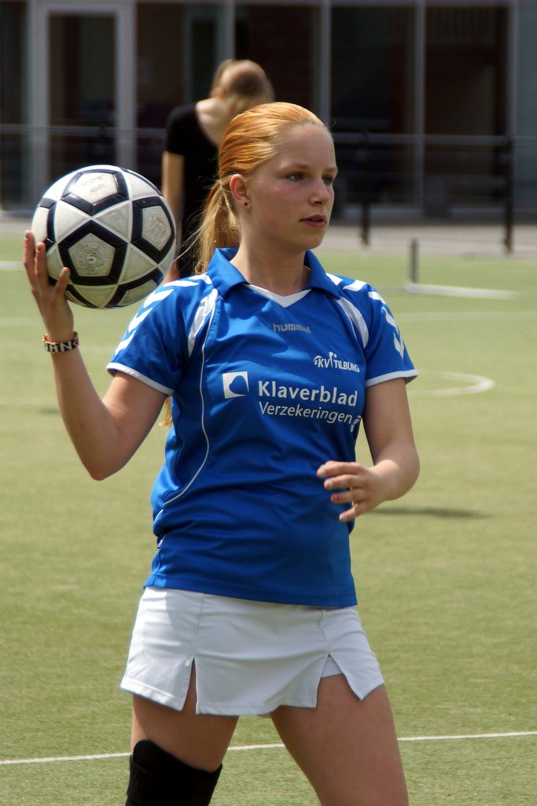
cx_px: 268
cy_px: 403
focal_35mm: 210
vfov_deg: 9.8
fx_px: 4697
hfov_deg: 6.5
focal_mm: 140
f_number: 6.3
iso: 125
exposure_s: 1/800
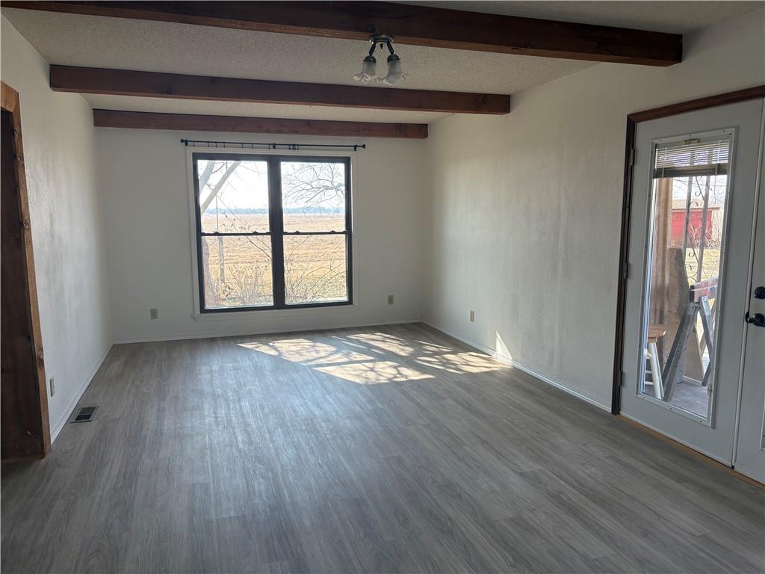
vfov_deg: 53.1
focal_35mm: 26
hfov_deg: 67.3
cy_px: 287
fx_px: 575
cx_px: 382
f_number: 1.6
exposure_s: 1/233
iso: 64
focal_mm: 5.96
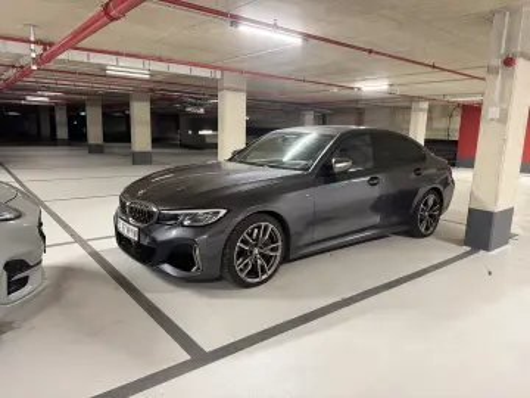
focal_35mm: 24
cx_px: 265
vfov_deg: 56.8
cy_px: 199
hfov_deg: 71.6
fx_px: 367
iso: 640
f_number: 1.78
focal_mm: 6.76
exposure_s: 1/60
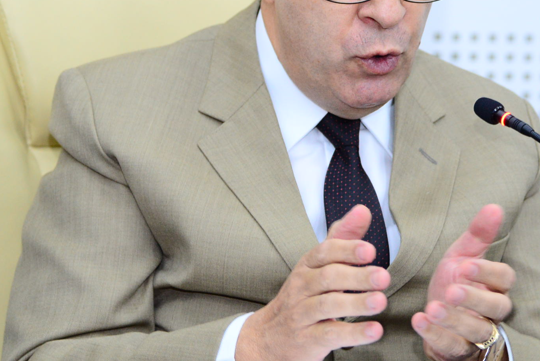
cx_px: 337
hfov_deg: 7.8
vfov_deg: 5.2
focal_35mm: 263
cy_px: 91
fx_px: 3946
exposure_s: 1/80
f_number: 4
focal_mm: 120
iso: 2000
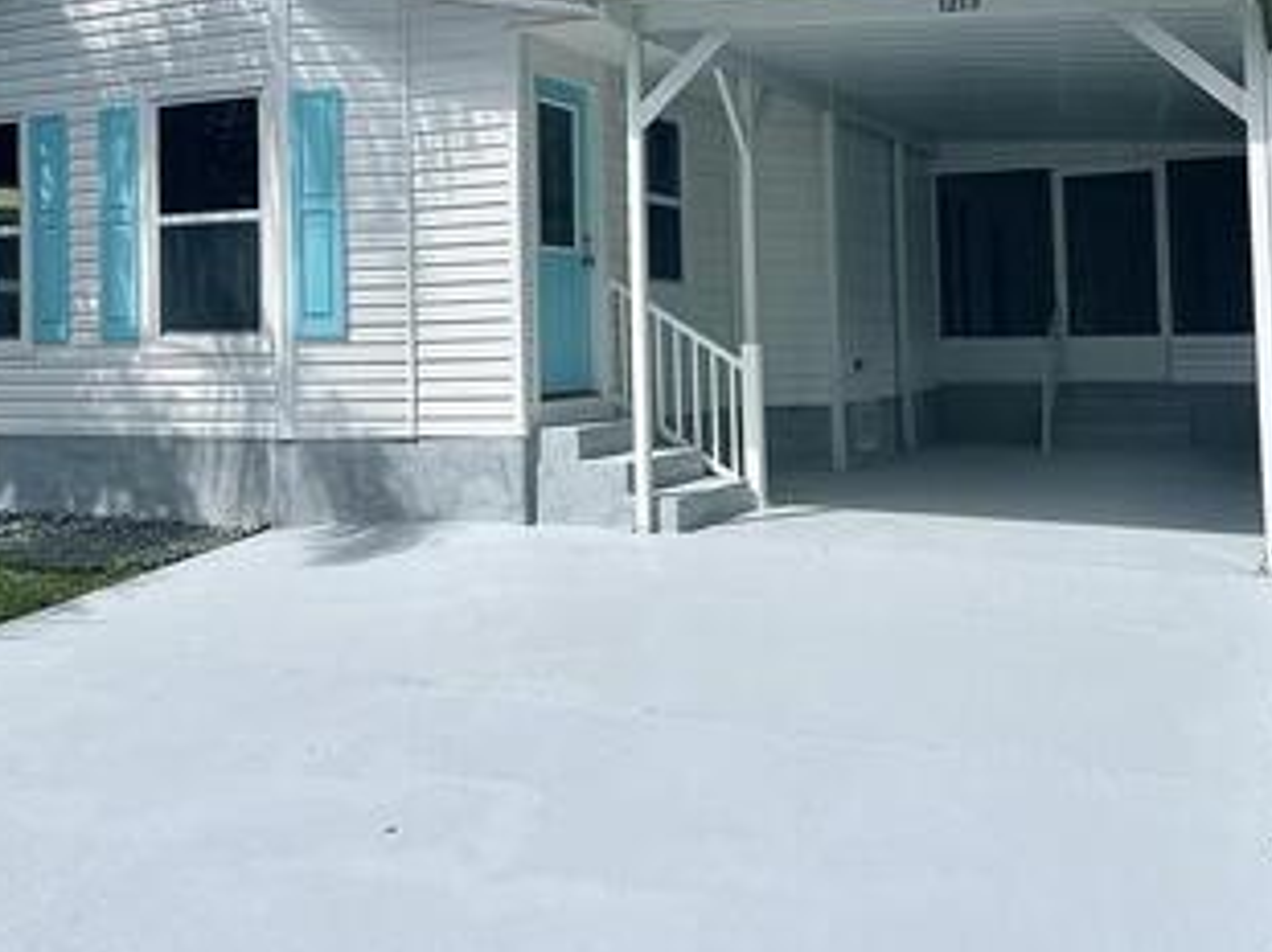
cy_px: 256
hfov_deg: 44.5
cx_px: 476
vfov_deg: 33.7
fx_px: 1542
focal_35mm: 42
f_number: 1.5
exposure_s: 1/8696
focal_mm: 5.7
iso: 50
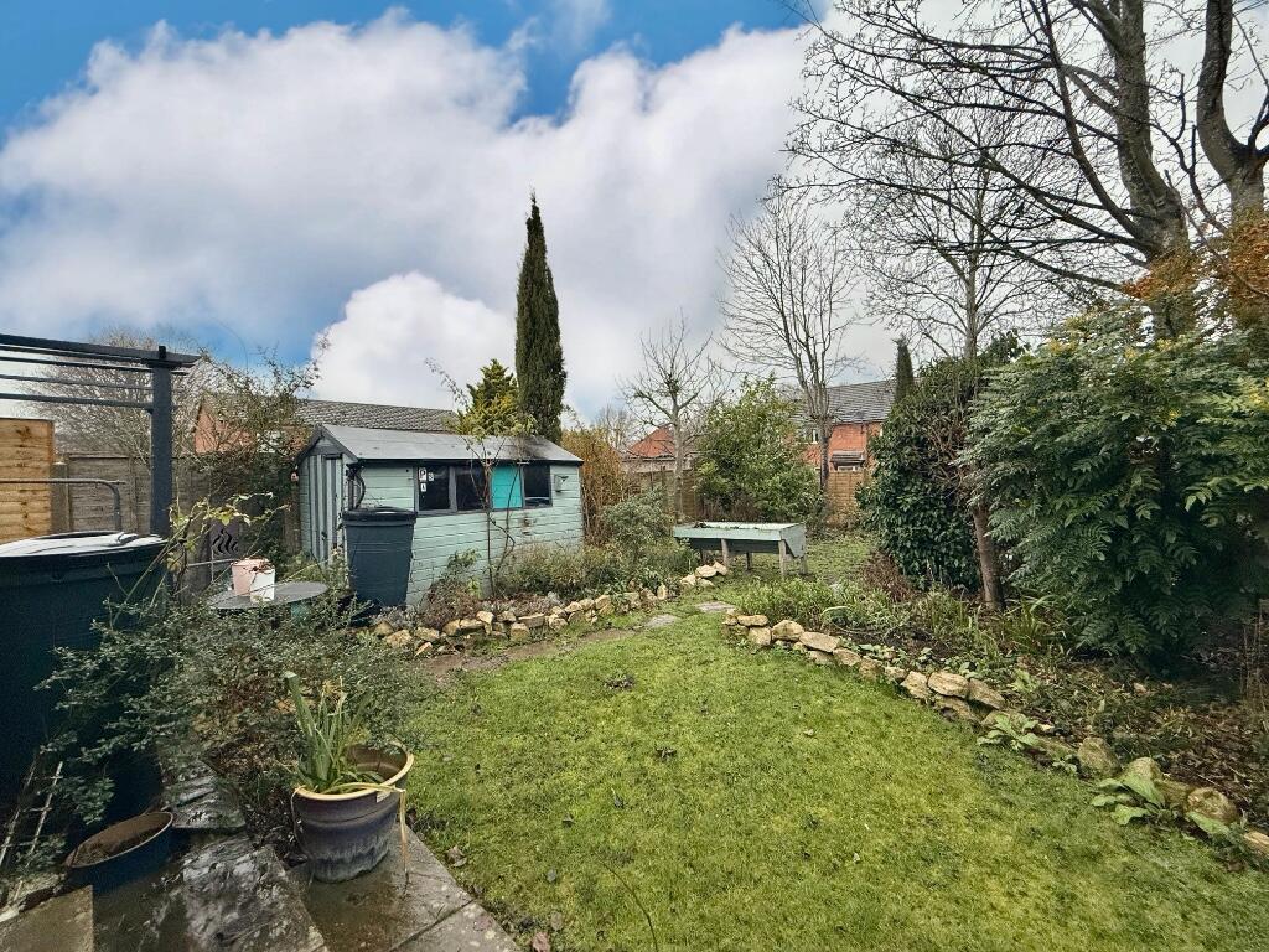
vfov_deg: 85.7
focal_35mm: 14
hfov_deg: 102.1
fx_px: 513
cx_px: 634
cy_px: 476
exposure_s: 1/99
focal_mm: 2.22
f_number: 2.2
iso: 160
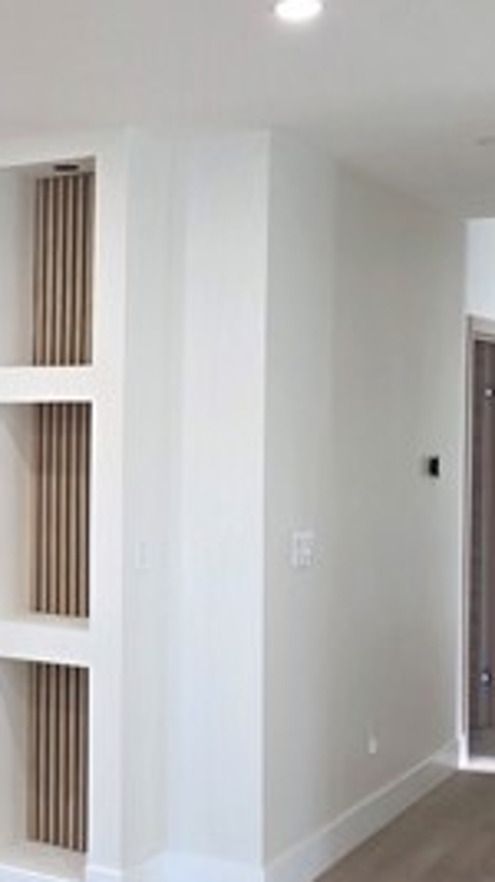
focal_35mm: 60
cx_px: -16
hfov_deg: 19.4
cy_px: 436
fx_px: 1401
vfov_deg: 34.9
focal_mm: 6.25
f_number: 1.7
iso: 100
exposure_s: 1/120
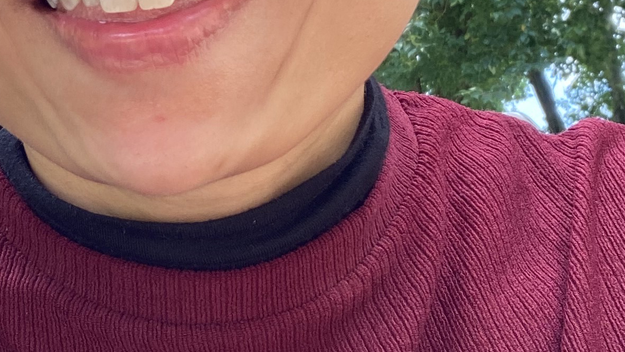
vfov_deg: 13.2
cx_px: 250
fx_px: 1508
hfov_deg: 23.4
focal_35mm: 91
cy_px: 57
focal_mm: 2.87
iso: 25
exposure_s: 1/121
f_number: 2.2
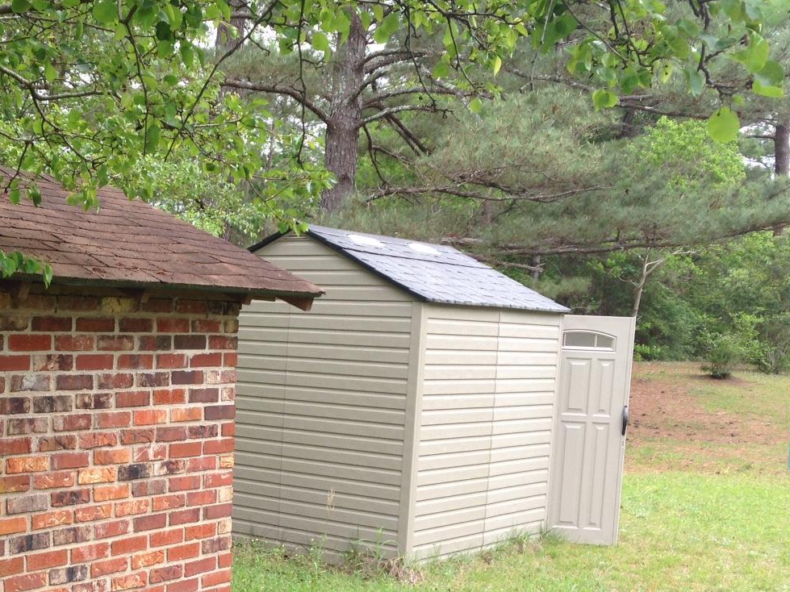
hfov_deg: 34.3
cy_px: 428
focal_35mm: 55
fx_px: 1255
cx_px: 215
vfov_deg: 26.3
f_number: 2.4
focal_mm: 4.12
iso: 50
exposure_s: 1/240
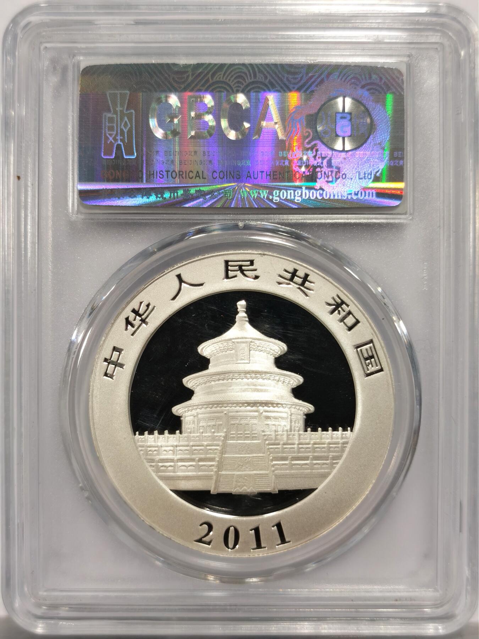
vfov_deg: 35.5
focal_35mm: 54
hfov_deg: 27.0
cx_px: 240
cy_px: 320
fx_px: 996
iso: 64
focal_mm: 5.56
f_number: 16
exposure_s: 1/100
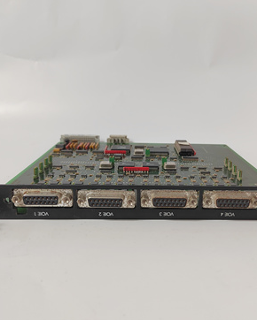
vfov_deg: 57.2
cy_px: 158
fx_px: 294
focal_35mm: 31
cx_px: 152
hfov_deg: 46.9
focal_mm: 5.52
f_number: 1.9
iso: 2450
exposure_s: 1/100
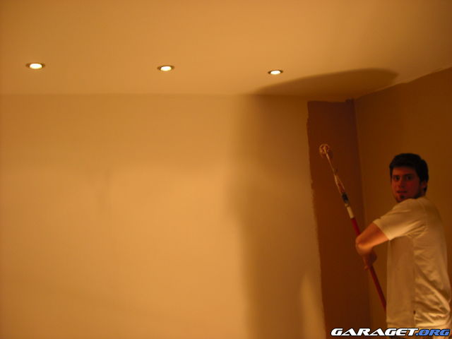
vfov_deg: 38.7
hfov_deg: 50.1
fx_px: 483
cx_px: 226
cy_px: 170
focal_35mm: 37
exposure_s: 1/30
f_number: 2.7
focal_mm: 6.2
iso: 100
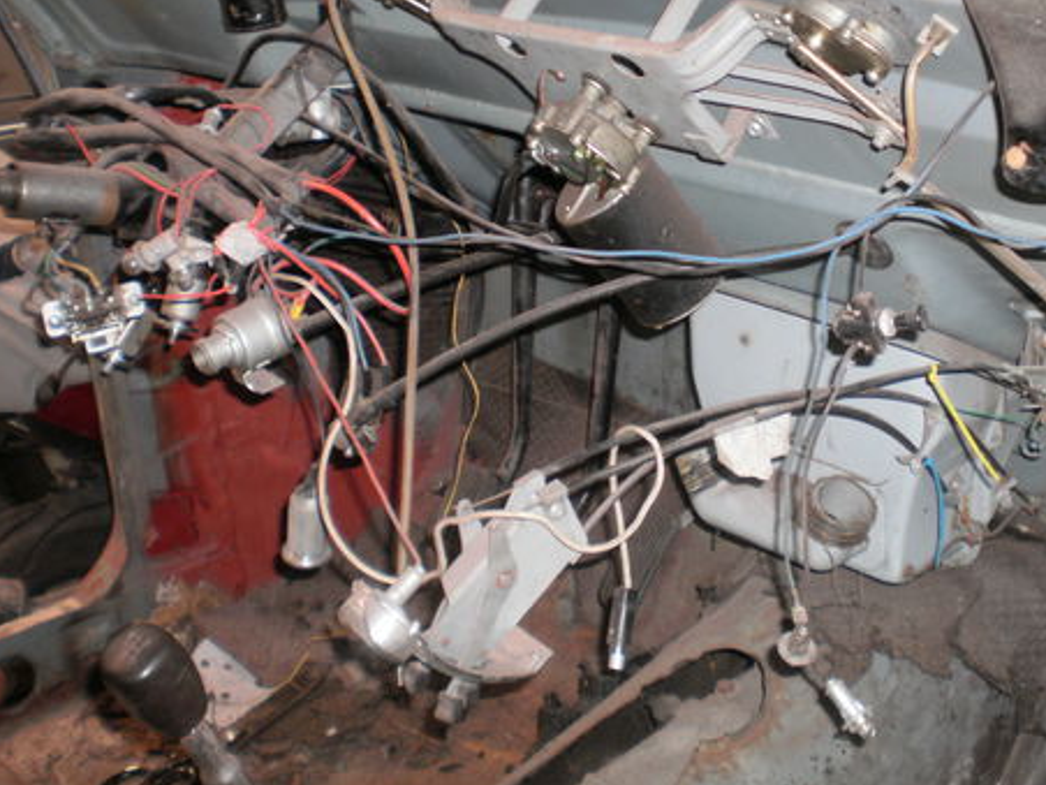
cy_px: 273
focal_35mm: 51
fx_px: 1541
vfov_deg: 28.4
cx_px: 606
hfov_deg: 37.4
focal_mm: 6.3
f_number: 3.1
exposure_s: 1/30
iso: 125
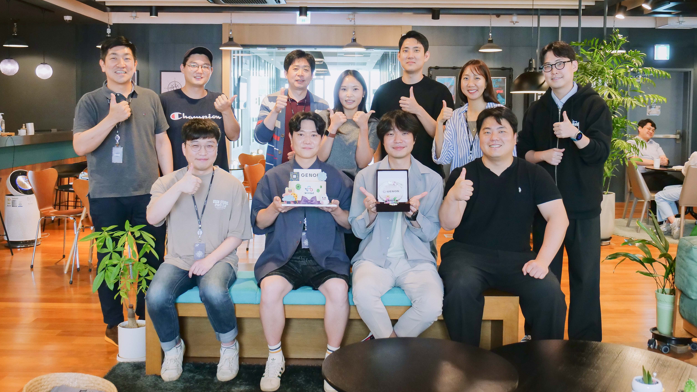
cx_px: 343
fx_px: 702
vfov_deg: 31.1
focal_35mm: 38
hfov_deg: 52.8
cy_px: 156
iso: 1250
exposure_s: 1/60
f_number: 3.2
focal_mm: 17
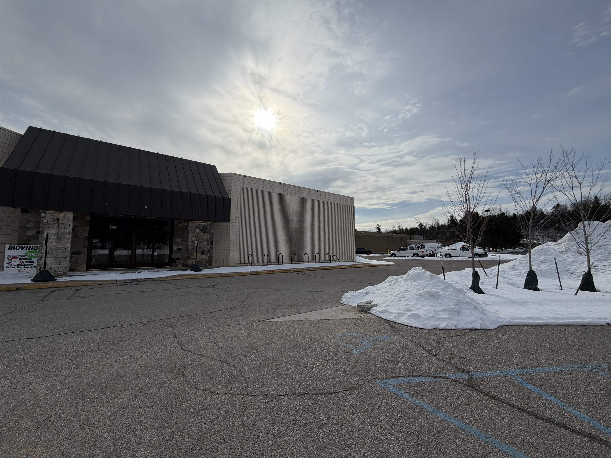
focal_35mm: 14
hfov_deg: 102.1
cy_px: 229
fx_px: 247
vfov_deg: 85.7
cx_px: 306
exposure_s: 1/2320
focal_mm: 2.22
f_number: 2.2
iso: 20
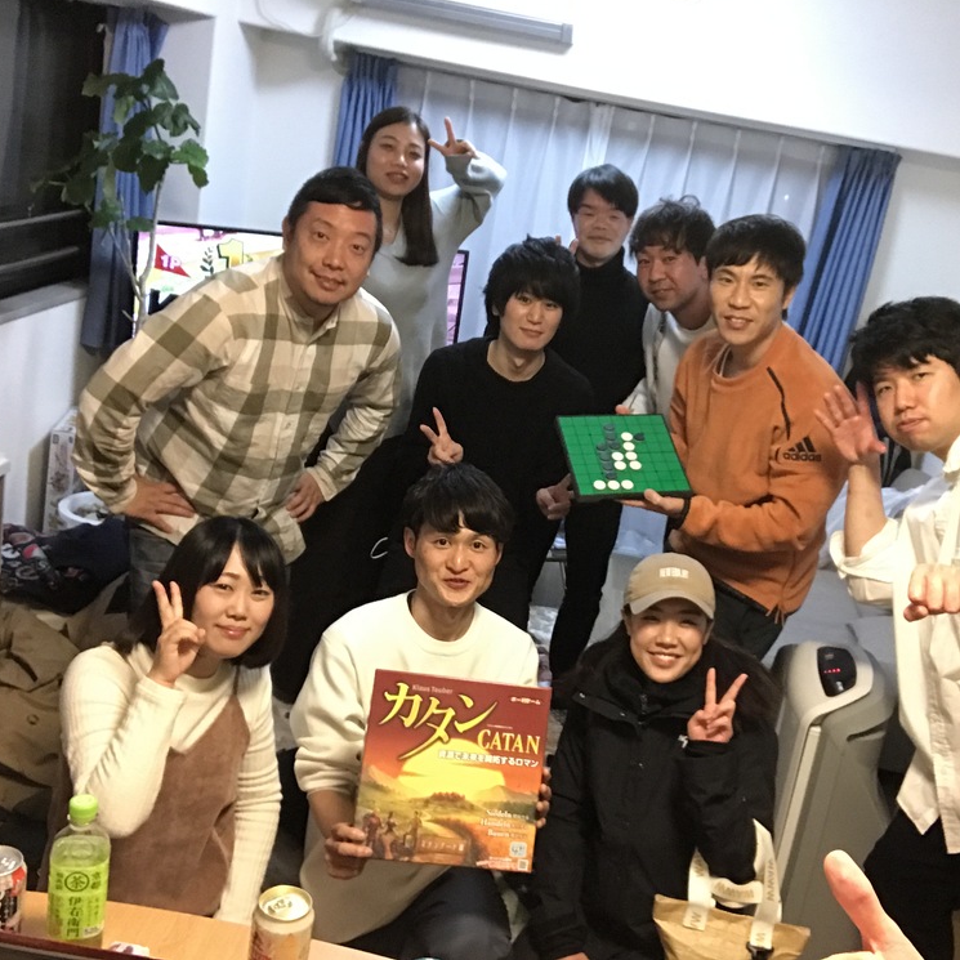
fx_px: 1192
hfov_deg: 43.6
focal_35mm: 38
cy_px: 477
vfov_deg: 43.9
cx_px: 573
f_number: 2.2
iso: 250
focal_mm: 2.87
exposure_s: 1/33
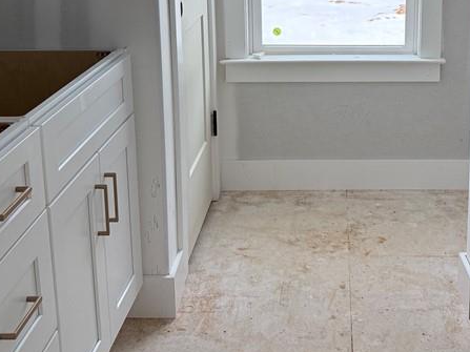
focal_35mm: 55
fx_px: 747
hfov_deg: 34.3
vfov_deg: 25.8
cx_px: 345
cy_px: 46
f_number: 1.78
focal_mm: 6.76
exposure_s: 1/677
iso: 100
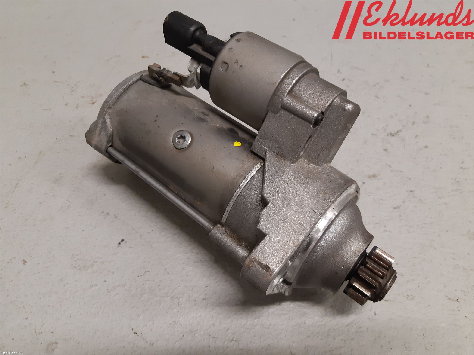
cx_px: 237
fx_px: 356
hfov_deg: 67.3
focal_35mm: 26
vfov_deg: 53.1
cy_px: 178
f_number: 1.7
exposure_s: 1/50
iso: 160
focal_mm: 3.93
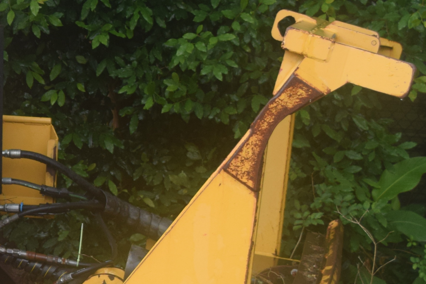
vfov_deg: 9.0
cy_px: 131
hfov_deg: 12.8
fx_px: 1799
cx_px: -228
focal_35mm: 152
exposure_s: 1/160
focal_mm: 30
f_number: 6.3
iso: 400
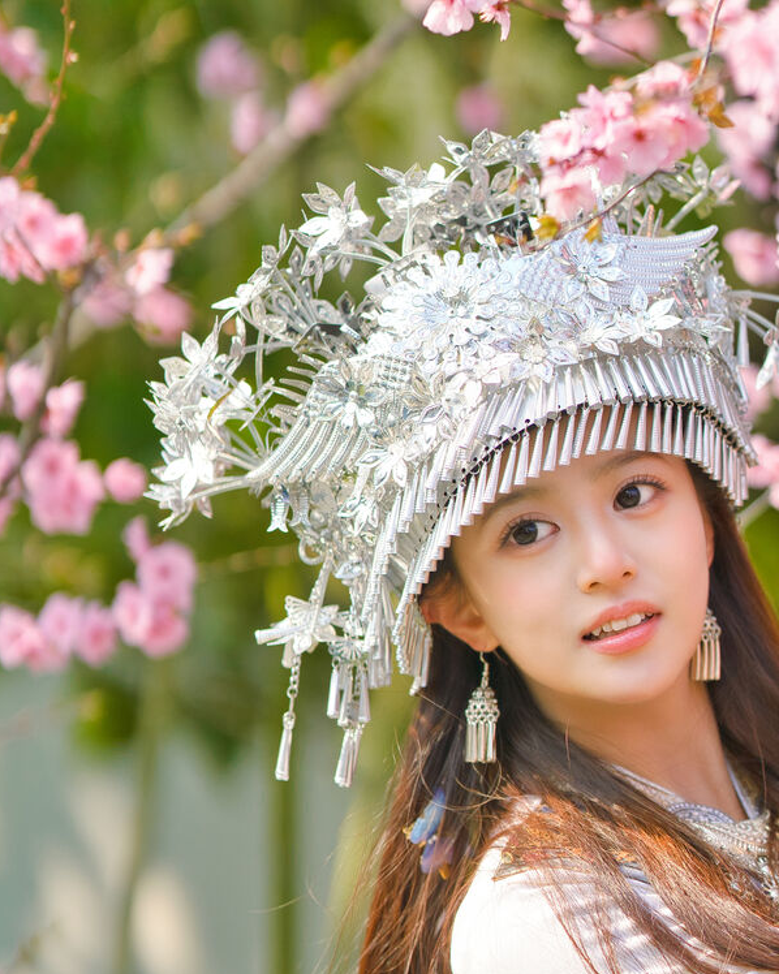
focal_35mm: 192
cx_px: 769
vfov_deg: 10.1
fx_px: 5536
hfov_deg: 8.0
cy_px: 463
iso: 100
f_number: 1.4
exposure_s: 1/3200
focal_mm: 85
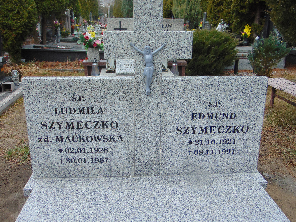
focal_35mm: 34
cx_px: 147
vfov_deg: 41.8
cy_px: 110
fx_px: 291
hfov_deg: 54.0
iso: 80
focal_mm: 5.8
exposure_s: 1/200
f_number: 3.2
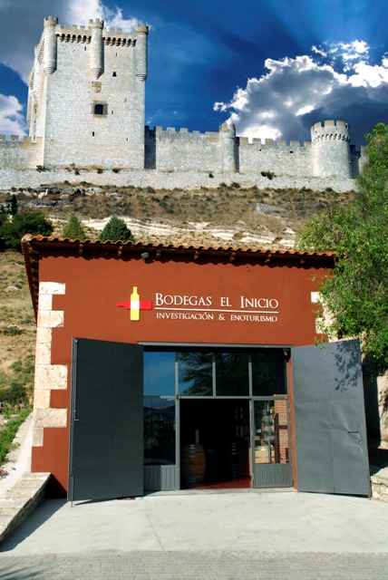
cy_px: 290
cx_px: 194
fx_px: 677
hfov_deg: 32.0
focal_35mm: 42
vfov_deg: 46.4
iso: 200
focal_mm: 28
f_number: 16
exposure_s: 1/125
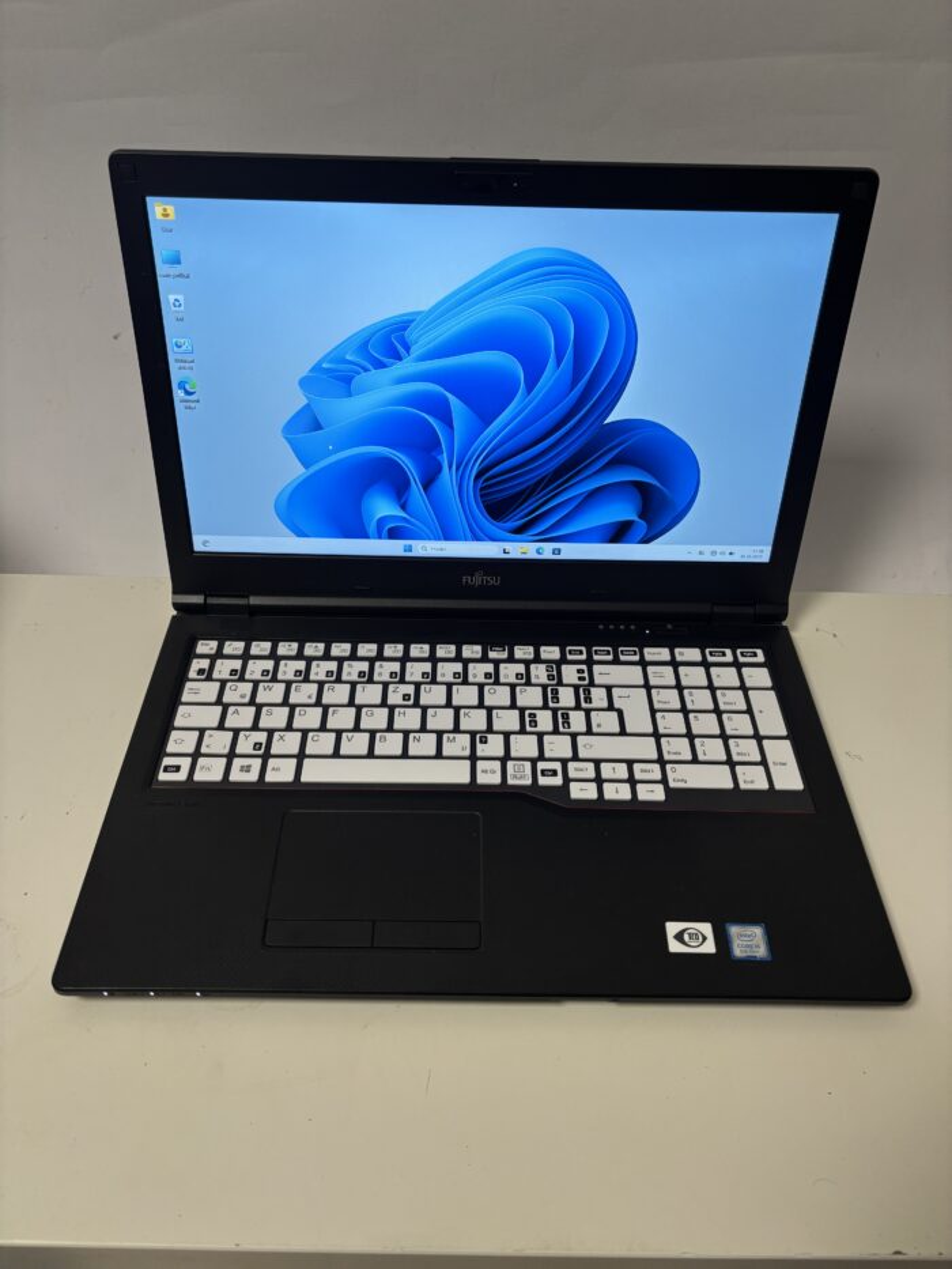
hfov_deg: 53.1
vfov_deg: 67.3
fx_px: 953
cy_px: 634
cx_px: 476
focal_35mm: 26
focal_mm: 5.96
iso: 80
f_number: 1.6
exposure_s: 1/50
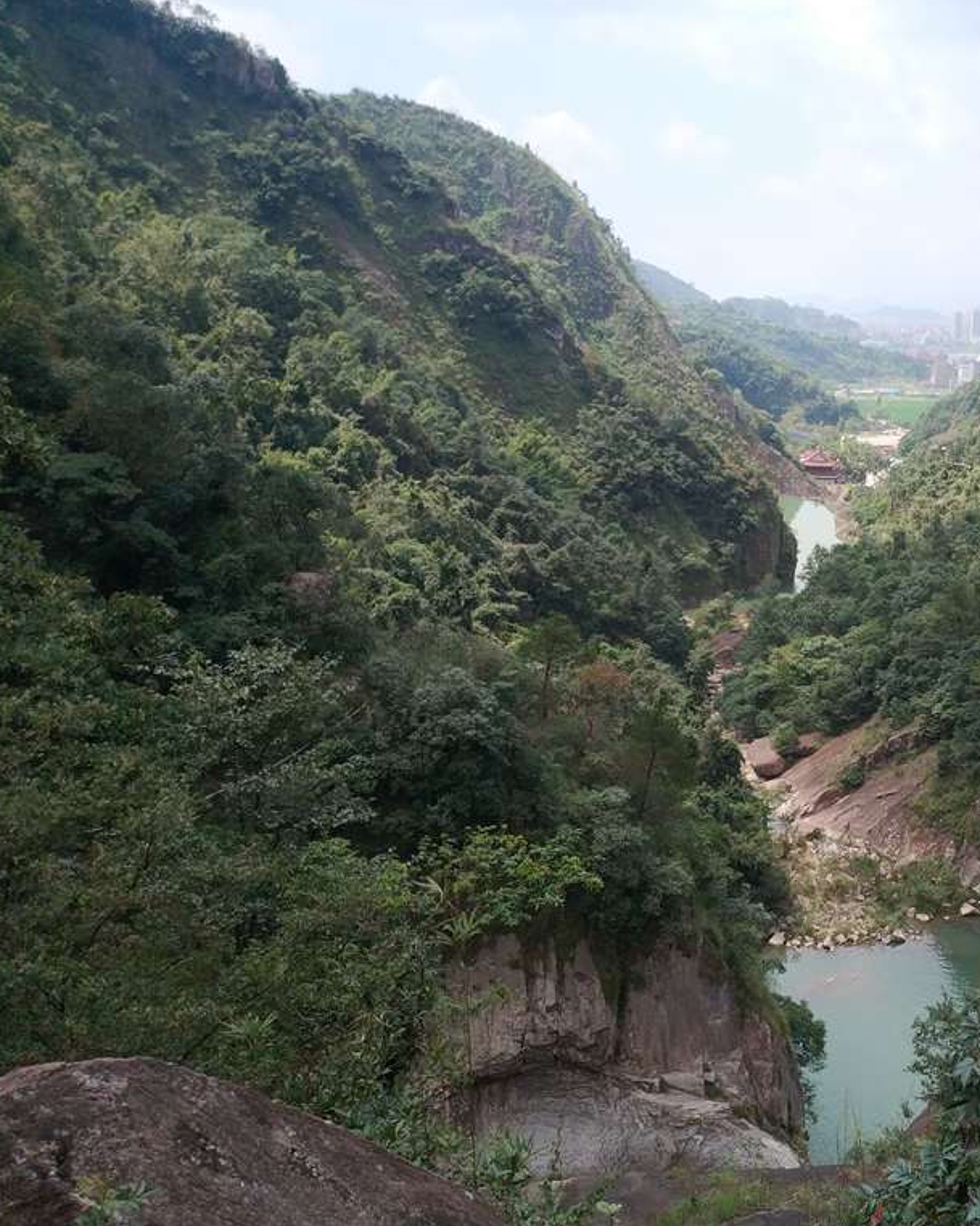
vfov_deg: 43.8
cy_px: 611
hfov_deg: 34.4
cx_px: 811
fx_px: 1524
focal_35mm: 42
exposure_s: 1/1110
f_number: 2
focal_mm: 4.5
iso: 181
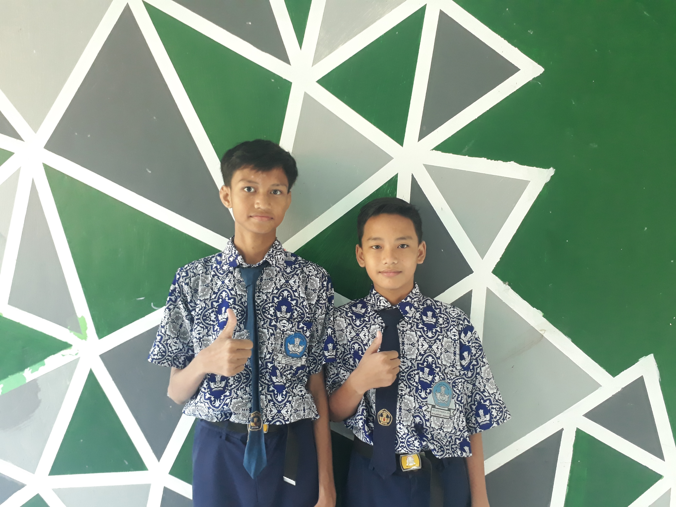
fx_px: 527
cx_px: 338
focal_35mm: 27
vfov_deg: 51.4
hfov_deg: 65.3
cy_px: 254
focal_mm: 3.6
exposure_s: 1/33
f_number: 1.9
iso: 160
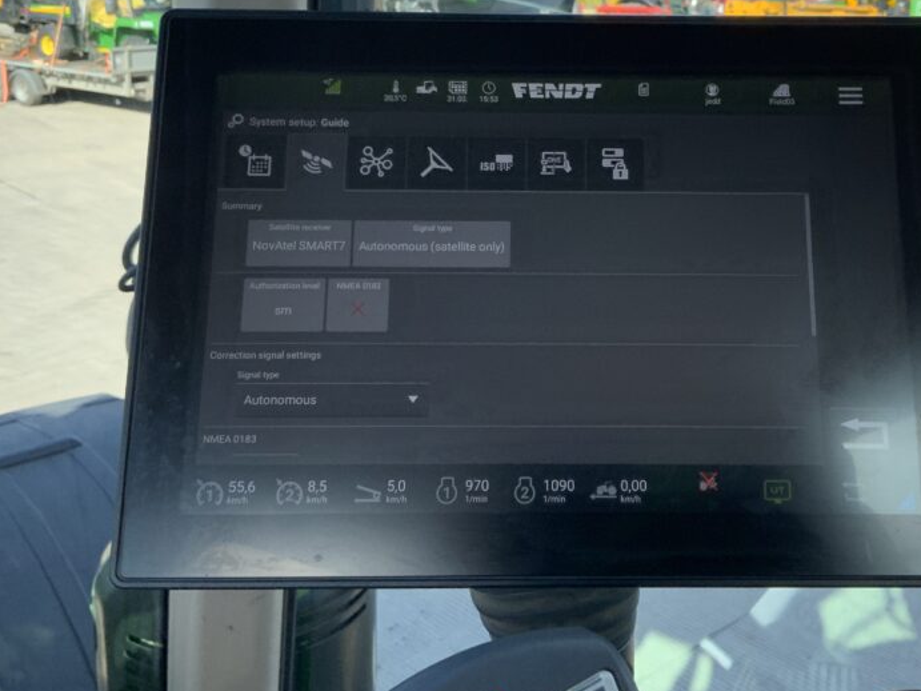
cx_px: 574
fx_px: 1144
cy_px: 209
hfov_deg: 43.5
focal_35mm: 43
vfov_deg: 33.2
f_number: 1.8
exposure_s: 1/500
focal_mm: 3
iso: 16
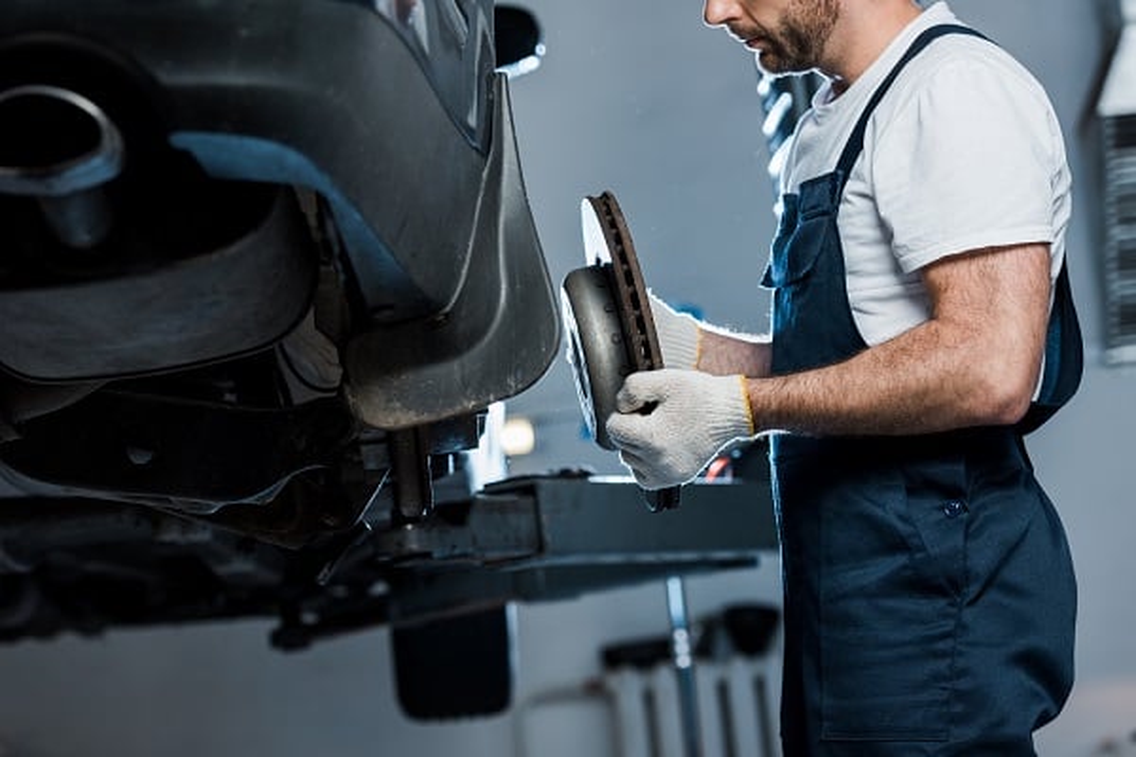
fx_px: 3218
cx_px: 568
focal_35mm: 102
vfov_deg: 13.4
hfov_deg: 20.0
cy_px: 378
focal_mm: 102
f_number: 4.5
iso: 200
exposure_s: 1/200
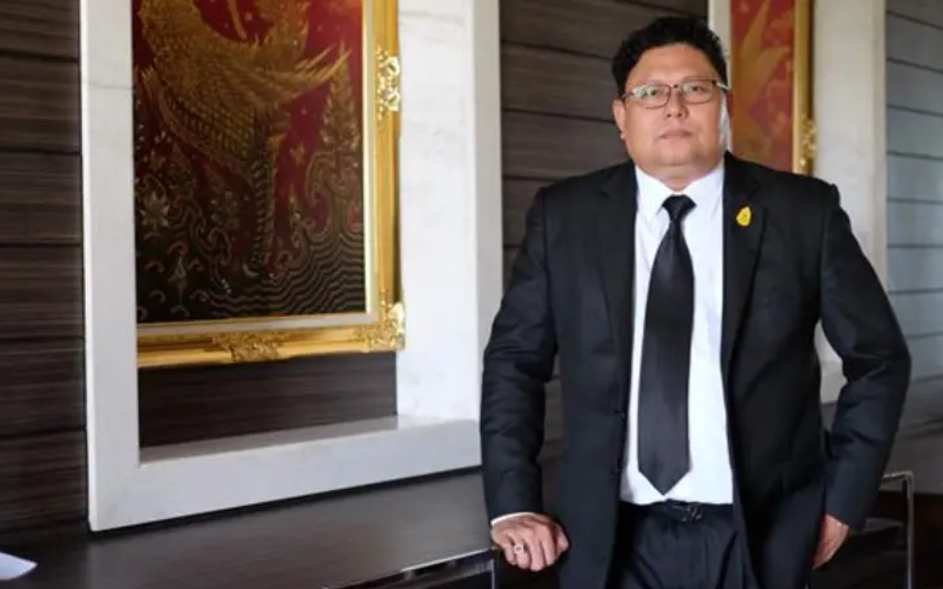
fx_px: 1516
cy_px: 289
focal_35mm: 59
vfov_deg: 22.0
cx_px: 477
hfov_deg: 34.6
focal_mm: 35
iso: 1600
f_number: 1.6
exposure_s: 1/200
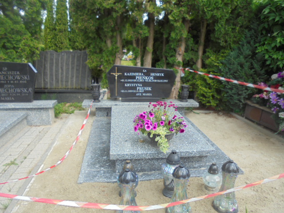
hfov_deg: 67.3
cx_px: 142
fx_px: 213
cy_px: 106
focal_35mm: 26
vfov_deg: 53.1
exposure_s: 1/160
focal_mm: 4.6
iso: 100
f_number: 3.5
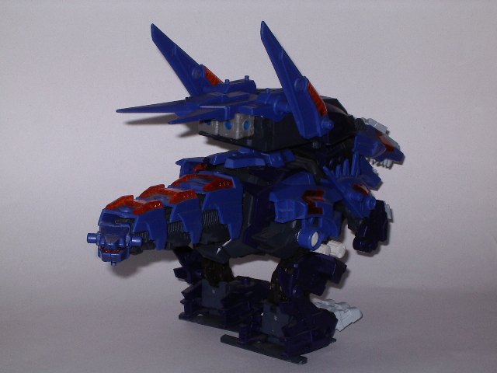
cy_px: 186
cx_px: 248
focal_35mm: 114
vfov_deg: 13.0
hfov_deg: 17.3
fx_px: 1637
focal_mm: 17.4
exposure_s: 1/125
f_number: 9
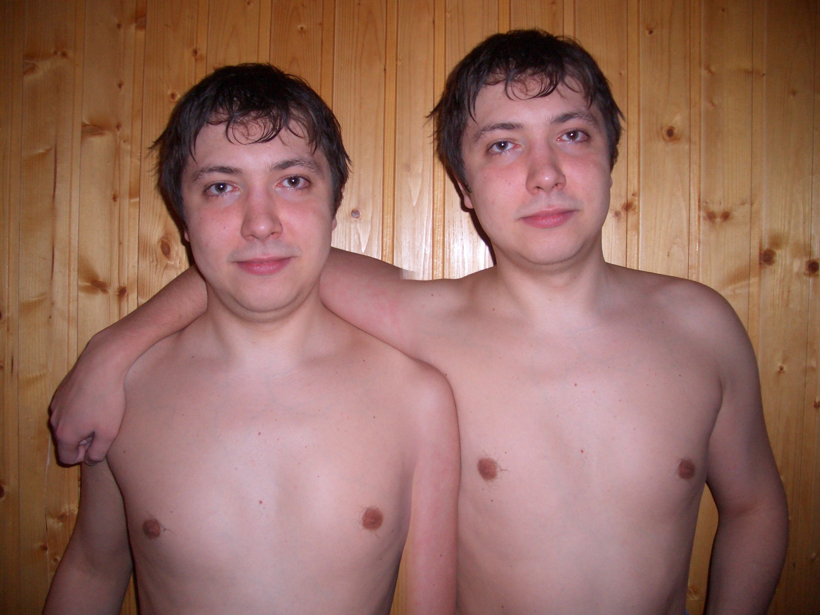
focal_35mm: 35
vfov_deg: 40.7
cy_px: 308
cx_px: 410
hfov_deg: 52.6
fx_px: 829
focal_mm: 5.8
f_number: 2.6
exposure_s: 1/60
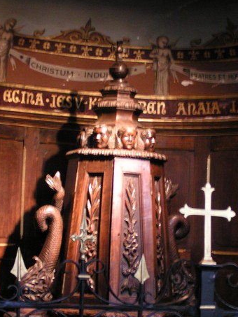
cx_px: 108
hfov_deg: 16.1
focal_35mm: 92
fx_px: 843
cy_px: 212
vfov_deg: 21.2
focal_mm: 10.5
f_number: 3.2
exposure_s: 1/4
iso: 200
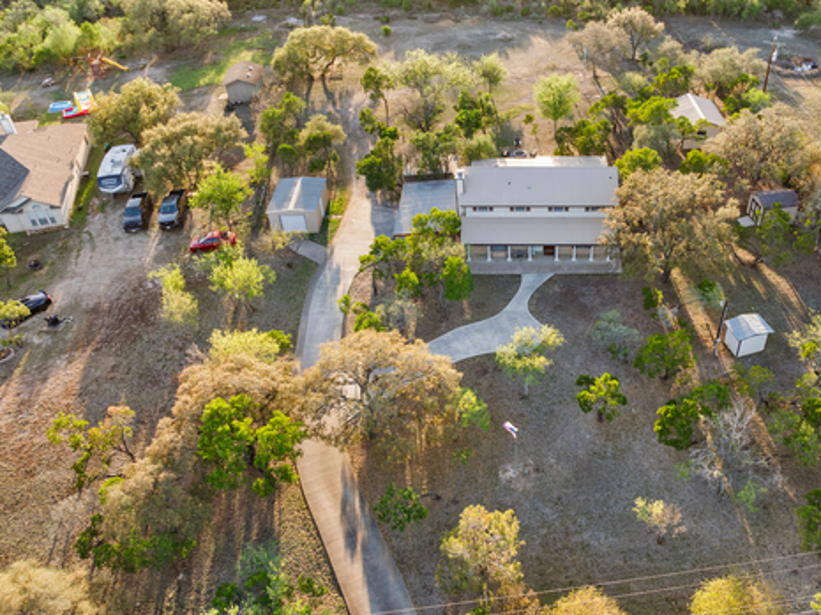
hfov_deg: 54.7
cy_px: 376
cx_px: 519
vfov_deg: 42.6
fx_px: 782
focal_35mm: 33
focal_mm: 12.29
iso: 100
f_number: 2.8
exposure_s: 1/200
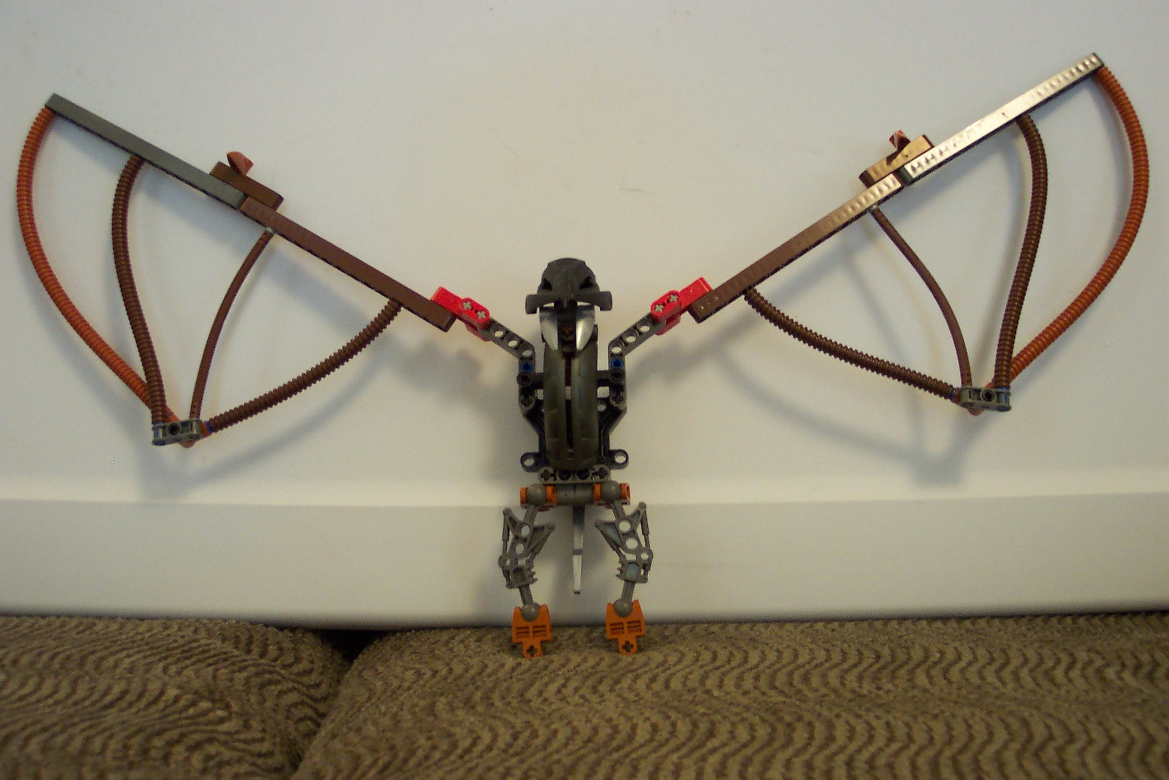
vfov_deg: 35.1
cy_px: 390
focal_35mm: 38
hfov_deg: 50.7
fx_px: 1234
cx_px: 584
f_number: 2.8
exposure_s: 1/30
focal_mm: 8
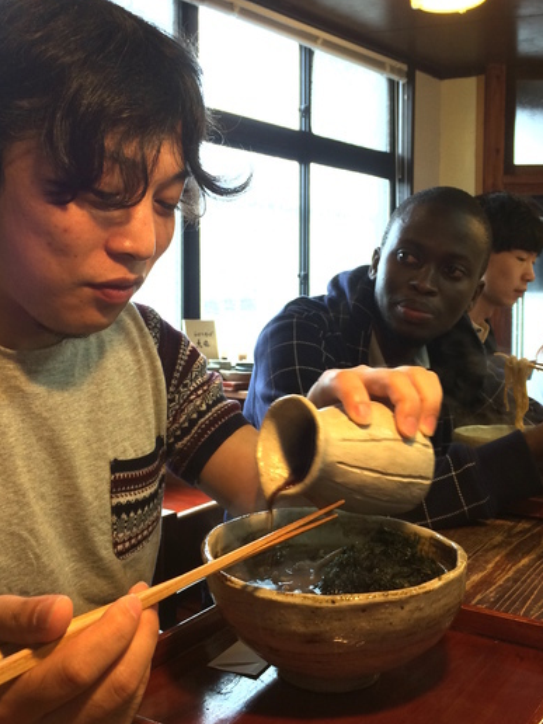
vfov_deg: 51.3
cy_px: 344
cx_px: 313
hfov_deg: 39.6
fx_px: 753
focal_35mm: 36
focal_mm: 4.15
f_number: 2.2
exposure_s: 1/30
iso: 100
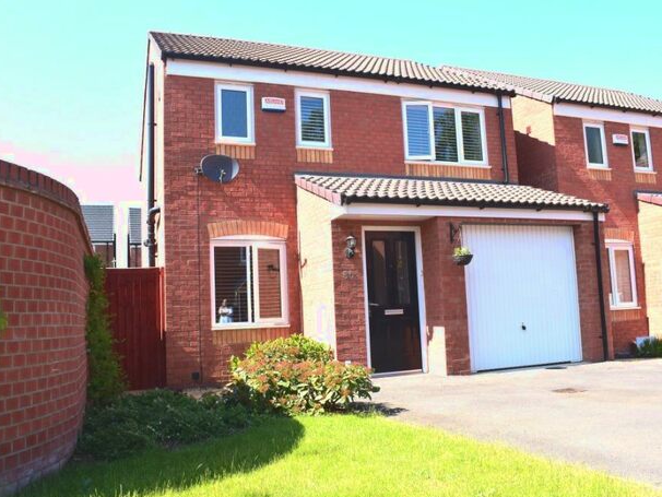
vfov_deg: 46.8
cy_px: 253
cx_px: 336
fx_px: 574
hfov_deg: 59.9
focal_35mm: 30
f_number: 10
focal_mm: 18
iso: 400
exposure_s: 1/320
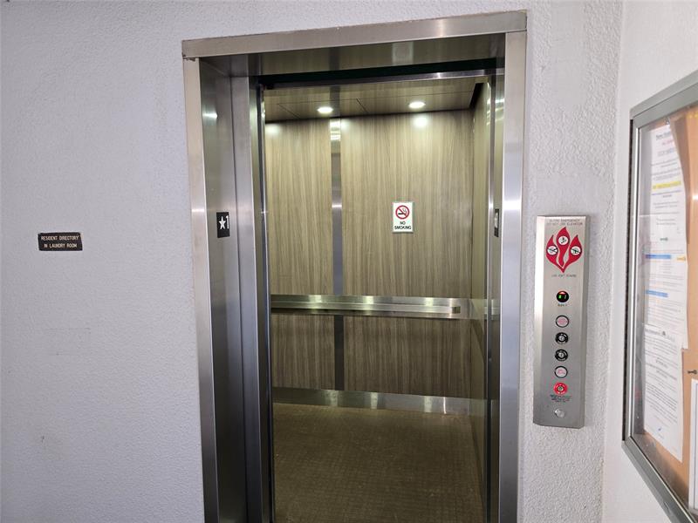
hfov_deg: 73.9
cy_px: 262
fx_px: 464
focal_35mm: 23
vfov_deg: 58.9
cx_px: 349
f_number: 1.7
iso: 125
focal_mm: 6.3
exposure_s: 1/40
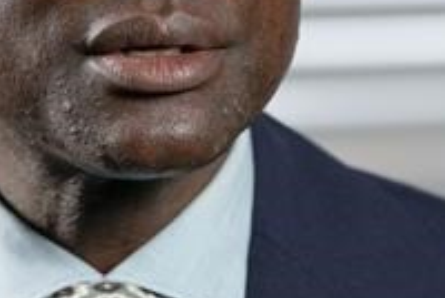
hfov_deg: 4.5
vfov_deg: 3.0
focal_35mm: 454
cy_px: 59
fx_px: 5620
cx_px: 452
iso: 2500
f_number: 3.5
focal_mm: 140
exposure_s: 1/250
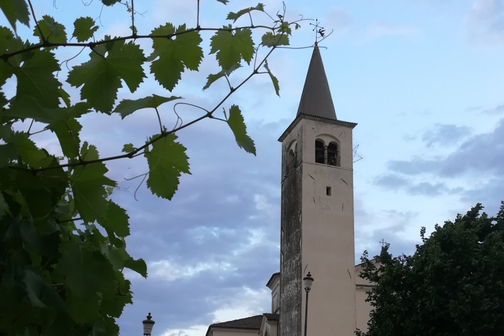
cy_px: 234
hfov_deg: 42.8
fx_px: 644
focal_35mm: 46
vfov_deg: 29.0
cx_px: 253
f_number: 2.2
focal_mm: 3.83
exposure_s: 1/50
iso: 80
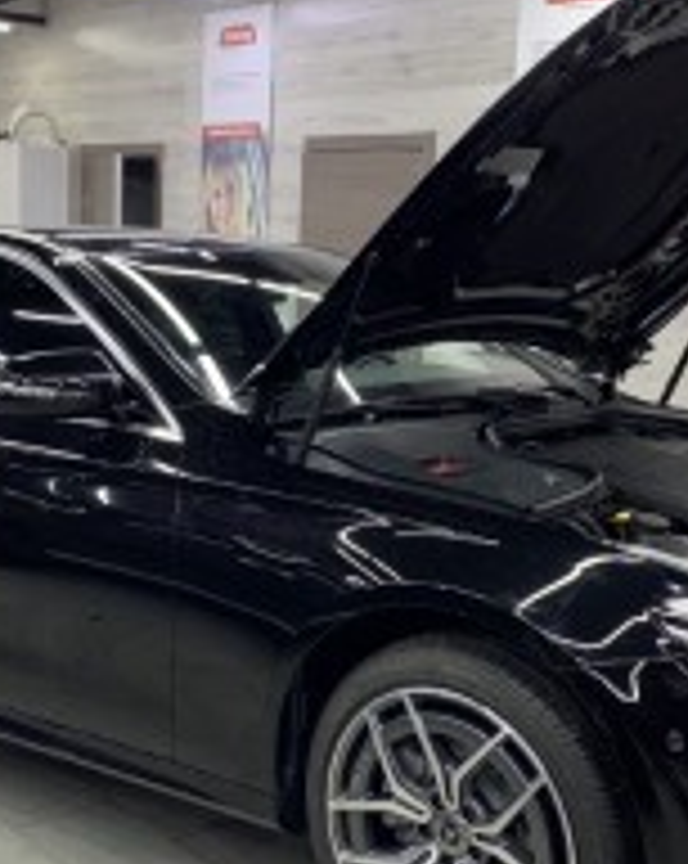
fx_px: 1352
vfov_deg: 35.4
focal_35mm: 53
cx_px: 333
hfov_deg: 28.5
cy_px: 468
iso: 80
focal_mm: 4.25
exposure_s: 1/50
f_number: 1.8
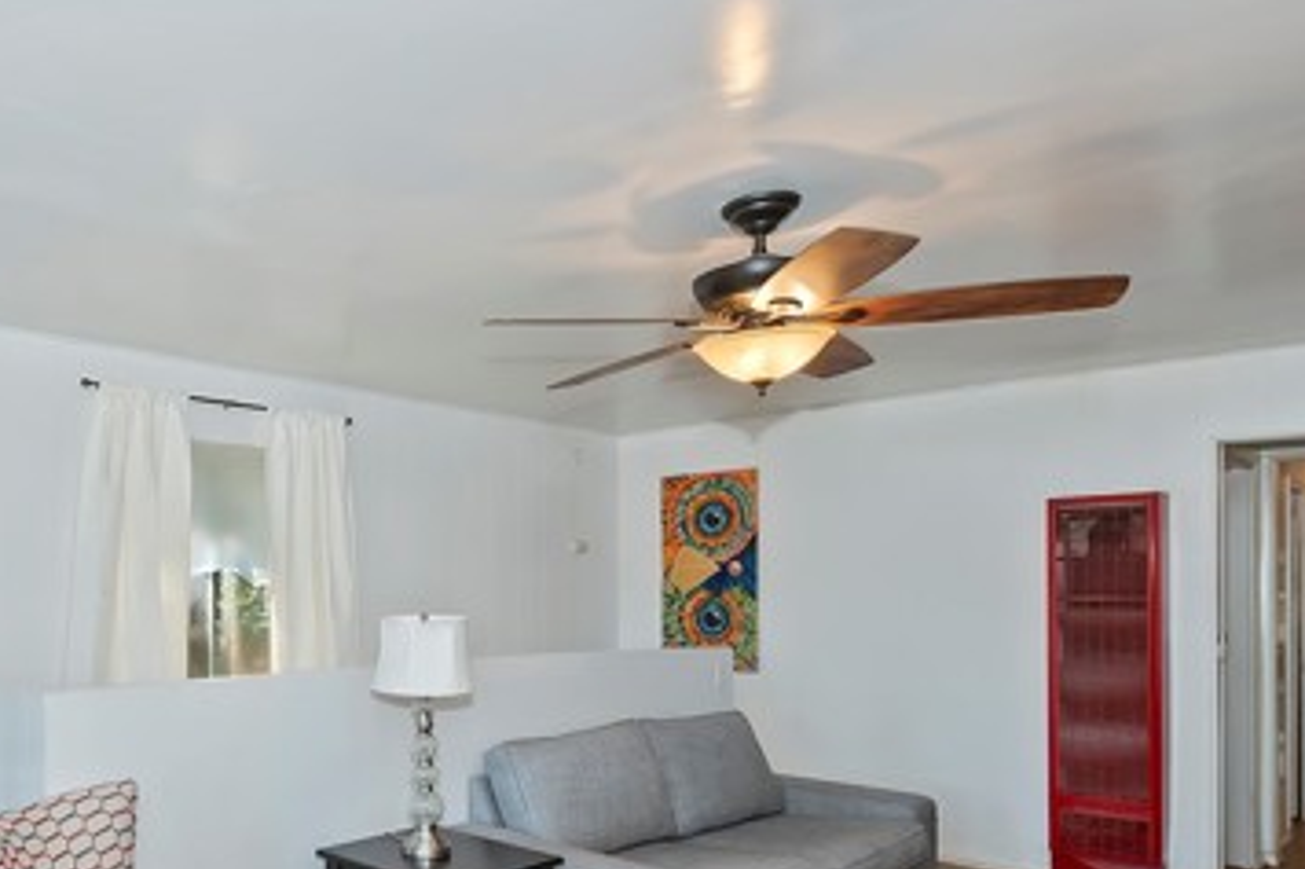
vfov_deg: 47.1
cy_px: 581
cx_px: 253
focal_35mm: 27
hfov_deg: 61.6
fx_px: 978
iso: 400
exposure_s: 1/30
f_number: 8
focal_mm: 10
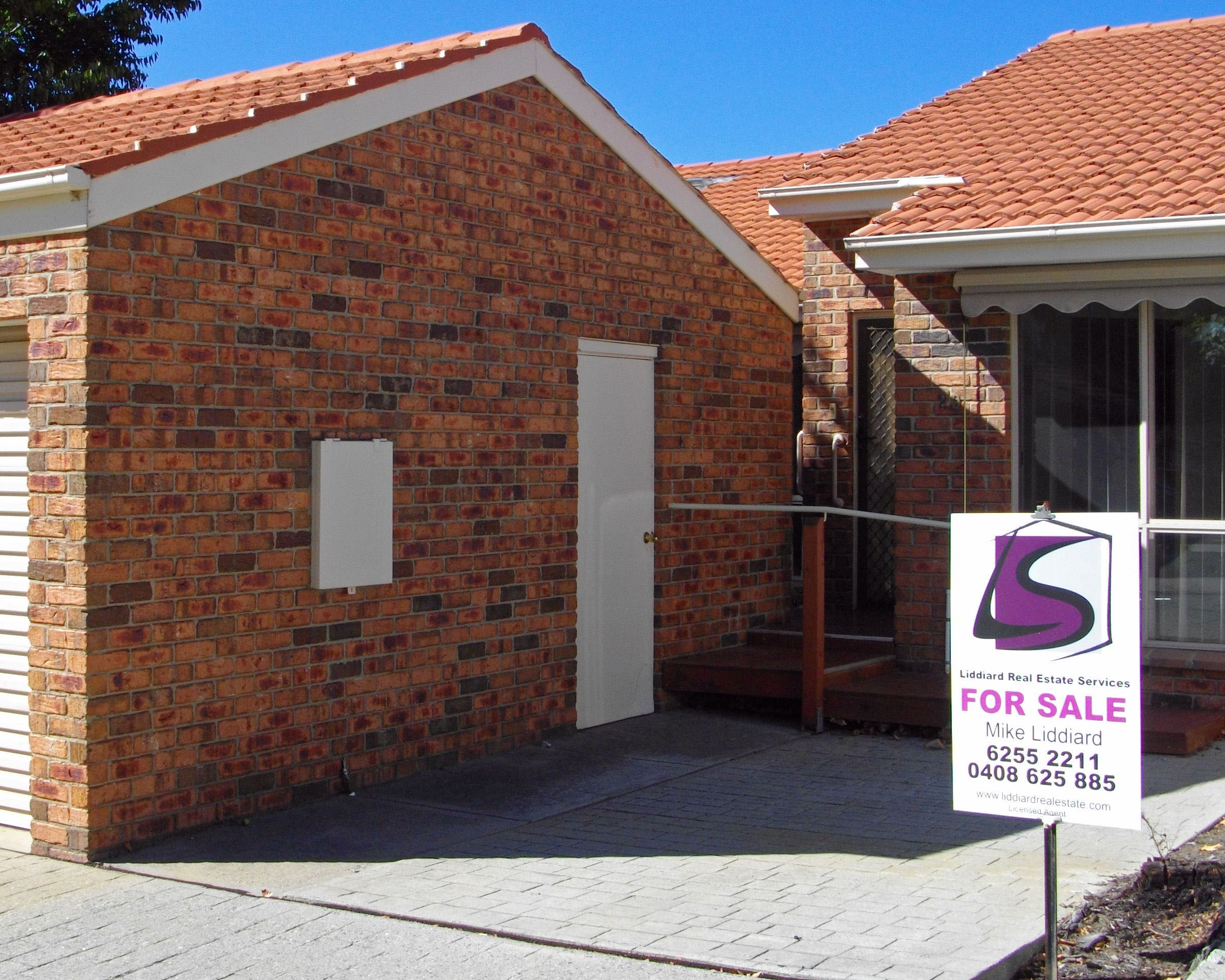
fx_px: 1668
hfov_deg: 40.3
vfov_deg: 32.7
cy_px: 427
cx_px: 567
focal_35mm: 46
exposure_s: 1/125
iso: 100
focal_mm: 5.7
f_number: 8.8
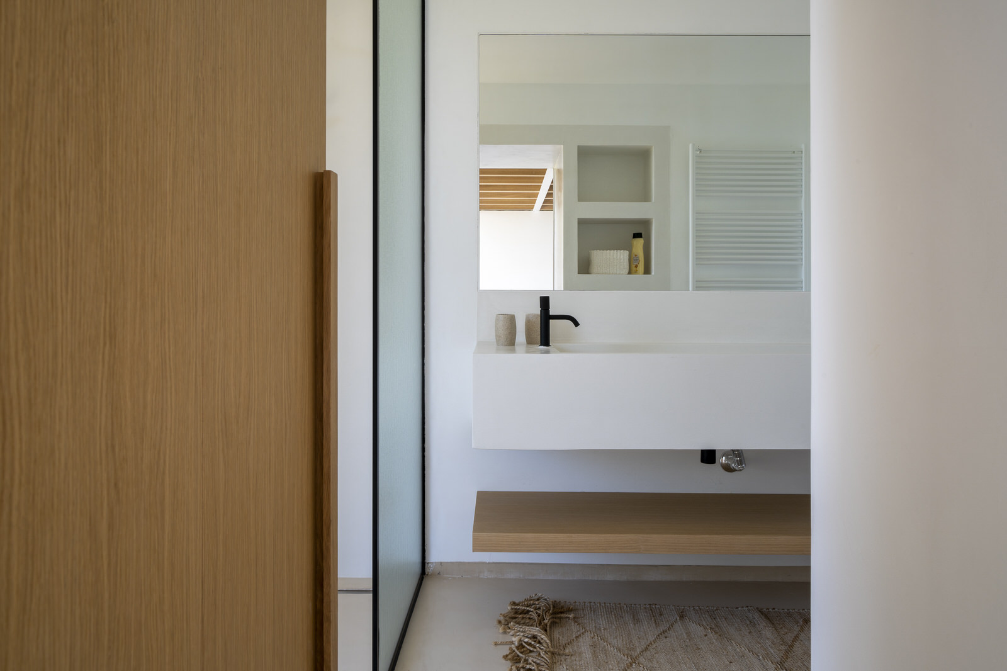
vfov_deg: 53.1
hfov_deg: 73.8
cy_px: 336
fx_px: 671
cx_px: 504
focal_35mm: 24
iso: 64
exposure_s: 1/1.67
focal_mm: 24
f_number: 16
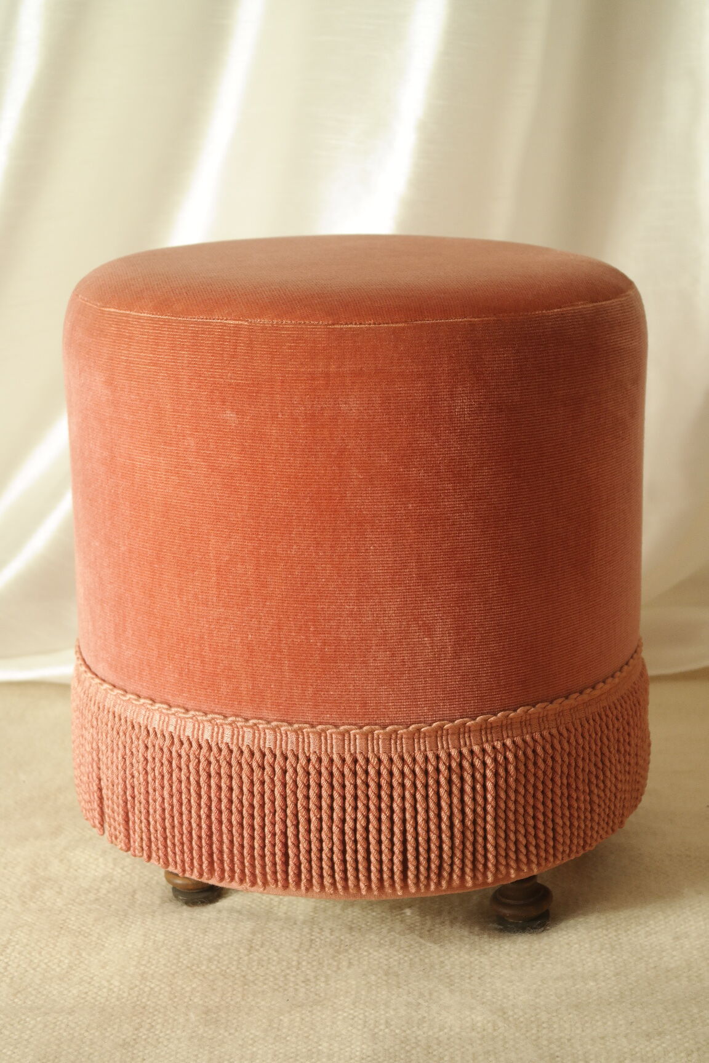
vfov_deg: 29.2
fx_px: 2038
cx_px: 354
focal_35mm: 69
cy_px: 532
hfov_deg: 19.7
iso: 400
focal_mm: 45
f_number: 5.6
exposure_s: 1/30
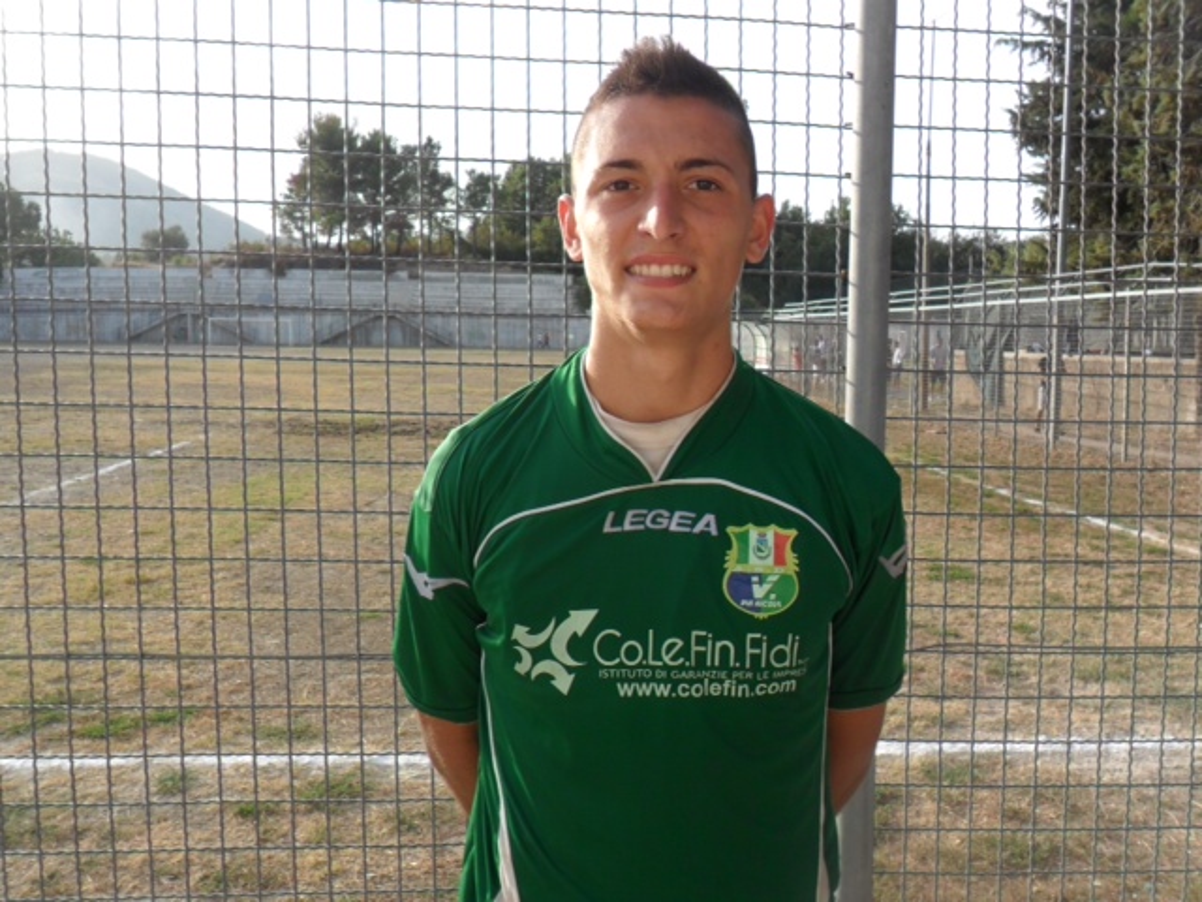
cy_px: 451
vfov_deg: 44.2
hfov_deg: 56.8
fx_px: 1111
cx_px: 601
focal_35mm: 32
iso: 80
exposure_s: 1/250
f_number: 3.7
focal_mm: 5.7
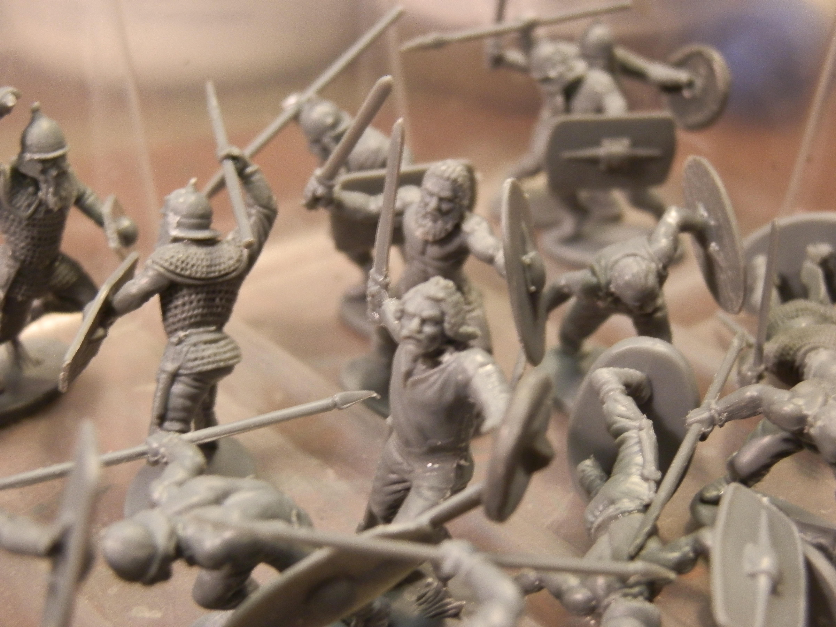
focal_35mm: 61
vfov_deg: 24.0
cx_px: 418
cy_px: 314
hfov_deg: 31.7
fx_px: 1473
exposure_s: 1/8
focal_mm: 10.99
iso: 200
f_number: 3.7
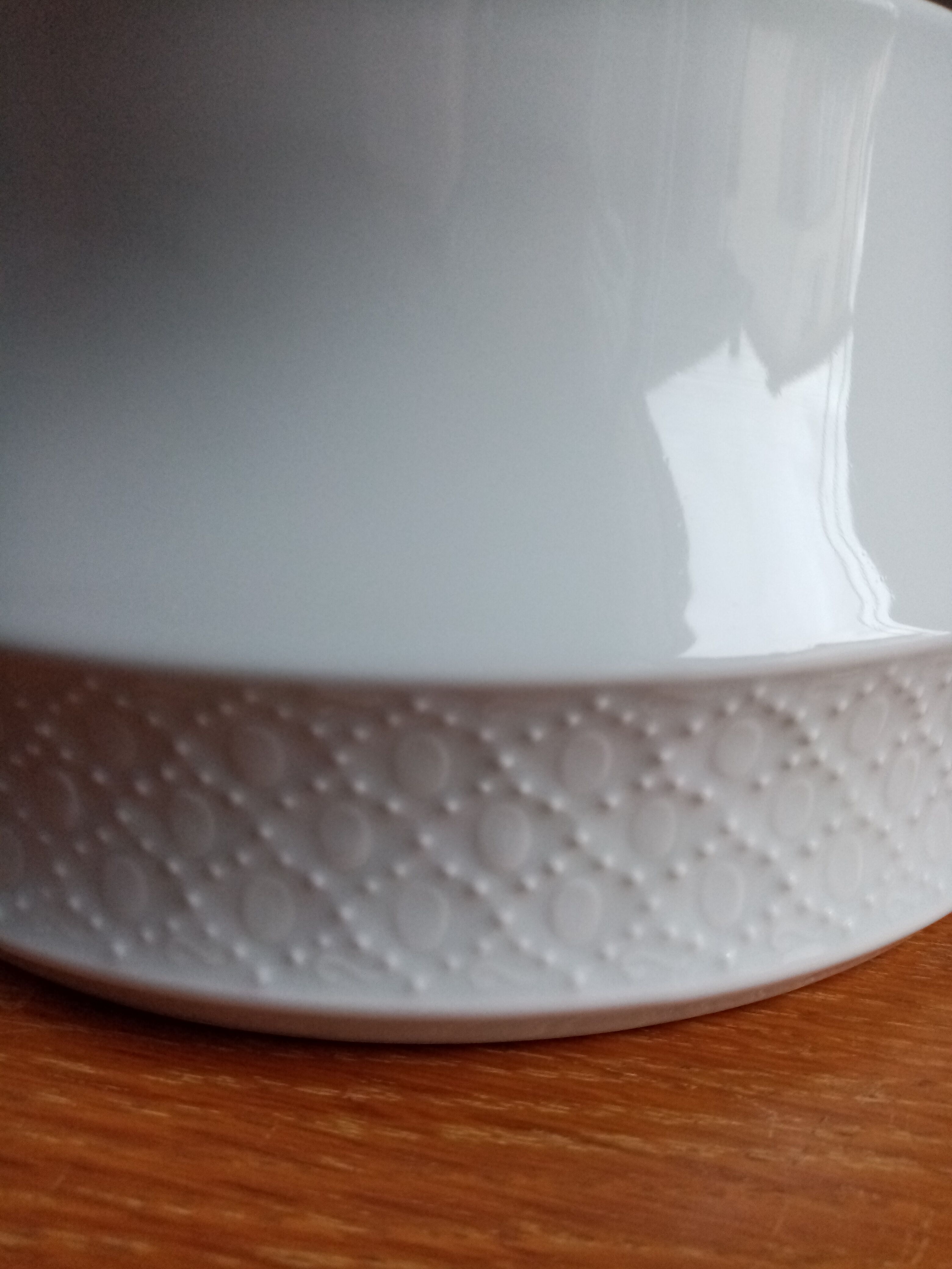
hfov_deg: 53.1
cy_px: 634
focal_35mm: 26
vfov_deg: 67.3
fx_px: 953
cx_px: 476
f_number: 1.8
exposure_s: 1/33.3
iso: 270
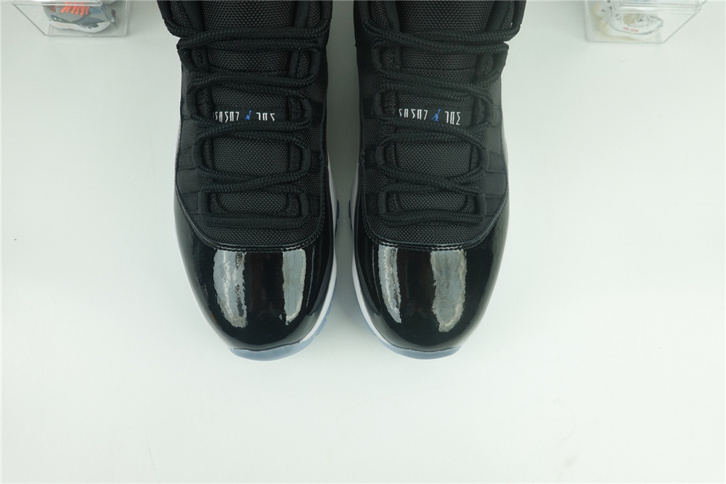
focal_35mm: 24
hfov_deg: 73.8
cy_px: 242
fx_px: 484
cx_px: 363
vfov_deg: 53.1
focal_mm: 9
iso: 125
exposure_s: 1/80
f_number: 2.8
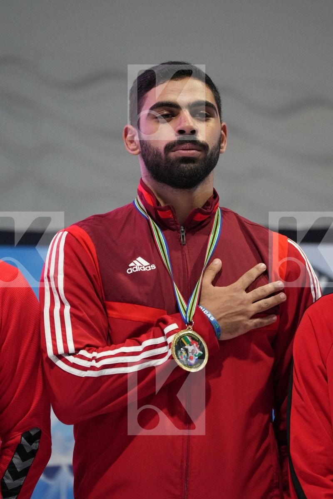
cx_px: 166
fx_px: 4162
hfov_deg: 4.6
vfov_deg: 6.9
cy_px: 250
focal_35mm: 300
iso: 3200
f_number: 2.8
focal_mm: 200
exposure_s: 1/250
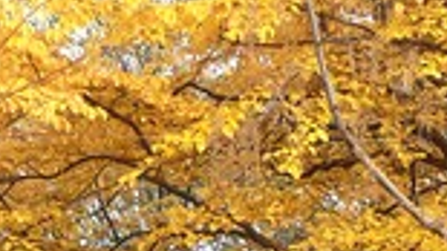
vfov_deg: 5.5
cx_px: 600
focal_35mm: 213
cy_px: 580
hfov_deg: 9.9
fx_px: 2523
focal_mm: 6.2
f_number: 3.8
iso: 100
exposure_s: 1/50
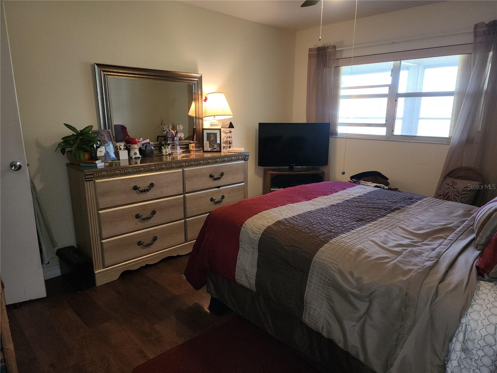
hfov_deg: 73.9
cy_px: 186
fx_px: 330
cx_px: 248
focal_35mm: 23
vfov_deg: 58.9
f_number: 1.8
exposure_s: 1/24
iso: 125
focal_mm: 6.4
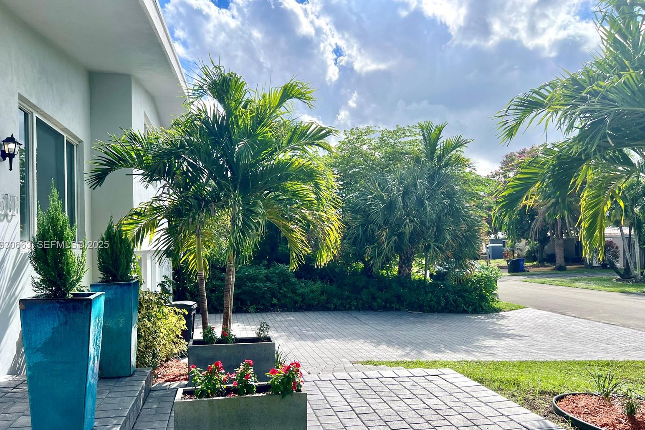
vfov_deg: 46.3
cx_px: 313
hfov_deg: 65.5
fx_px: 502
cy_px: 245
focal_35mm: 28
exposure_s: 1/4444
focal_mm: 5.7
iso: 50
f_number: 1.5
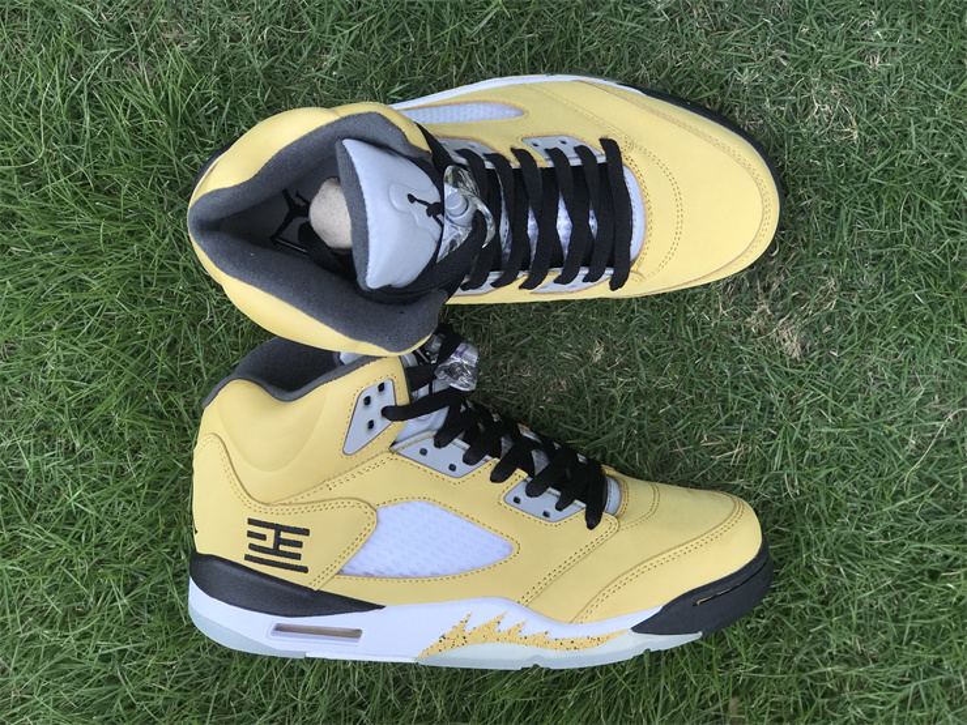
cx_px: 484
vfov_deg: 25.7
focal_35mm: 57
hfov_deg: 33.8
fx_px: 1592
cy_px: 362
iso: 20
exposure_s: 1/201
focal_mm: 6.6
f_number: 2.8
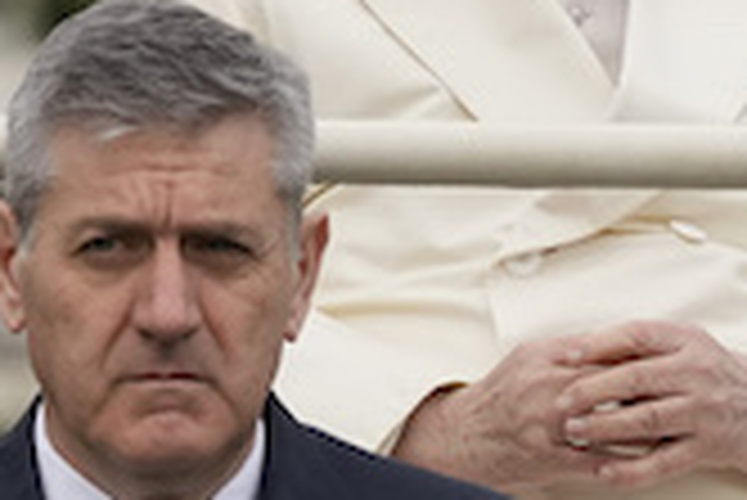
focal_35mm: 569
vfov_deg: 2.4
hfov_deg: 3.6
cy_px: 304
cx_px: 554
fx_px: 11817
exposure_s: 1/5000
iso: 800
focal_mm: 135
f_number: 4
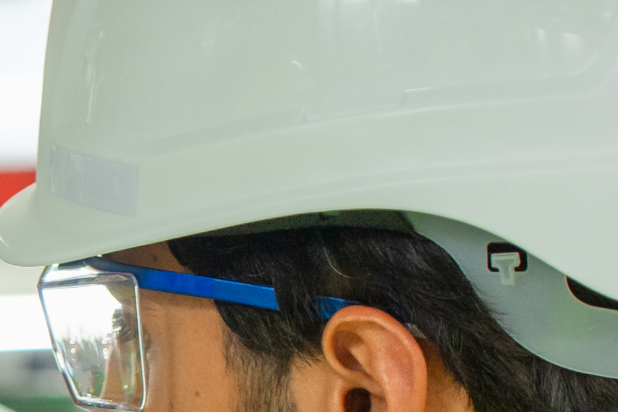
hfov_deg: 6.0
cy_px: 757
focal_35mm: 336
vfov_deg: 4.1
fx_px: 5768
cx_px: -642
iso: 1000
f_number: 2.8
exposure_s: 1/100
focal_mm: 62
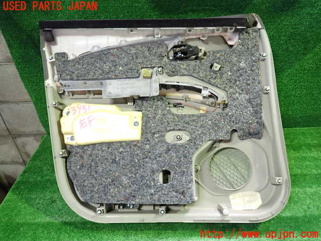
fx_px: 232
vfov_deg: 54.9
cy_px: 120
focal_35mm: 25
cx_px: 160
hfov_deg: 69.4
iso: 320
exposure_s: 1/30
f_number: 2
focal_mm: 4.5
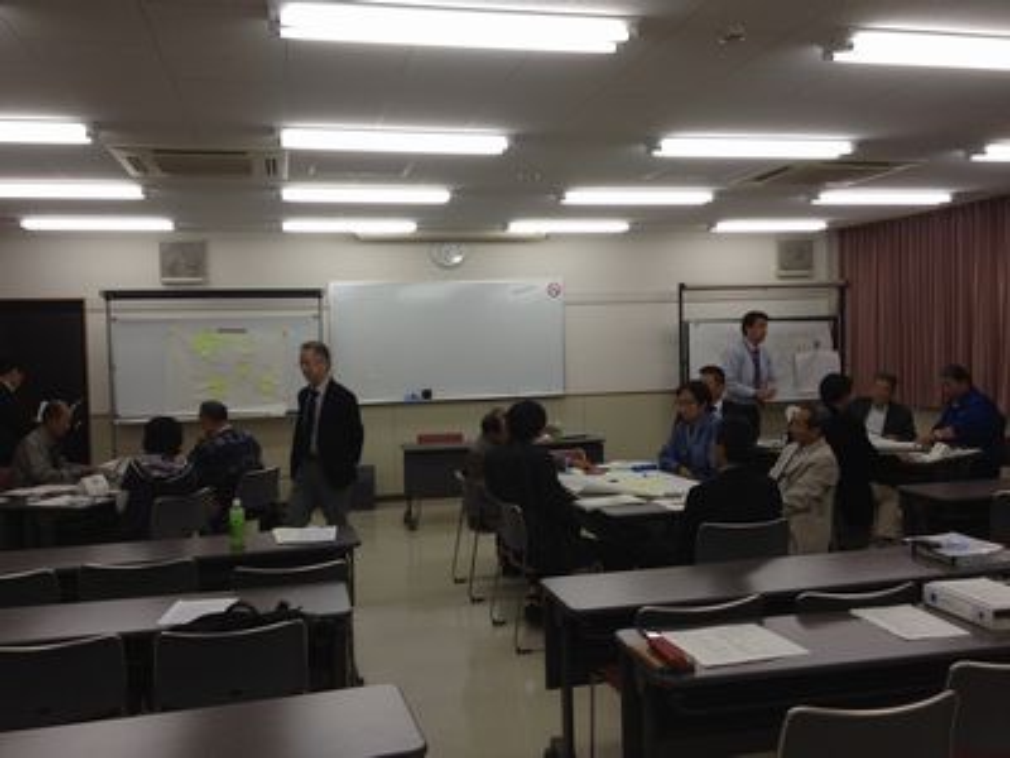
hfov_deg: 52.6
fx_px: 1021
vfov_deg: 40.7
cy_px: 379
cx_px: 505
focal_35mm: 35
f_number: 2.4
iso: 80
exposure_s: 1/120
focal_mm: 4.28
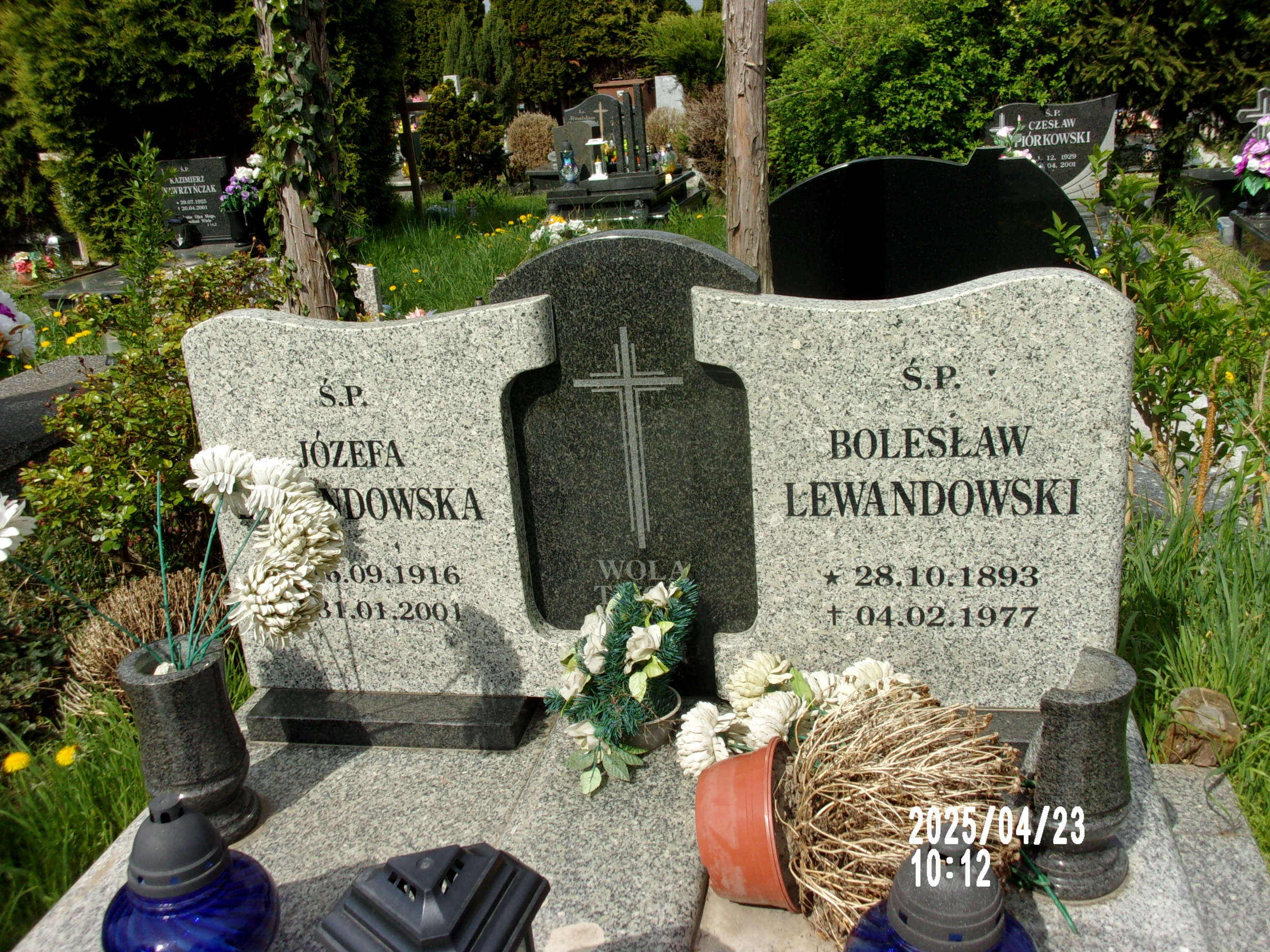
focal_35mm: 36
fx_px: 1321
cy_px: 476
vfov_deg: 39.7
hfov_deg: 51.4
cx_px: 635
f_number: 11.8
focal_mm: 6.4
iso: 80
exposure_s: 1/140
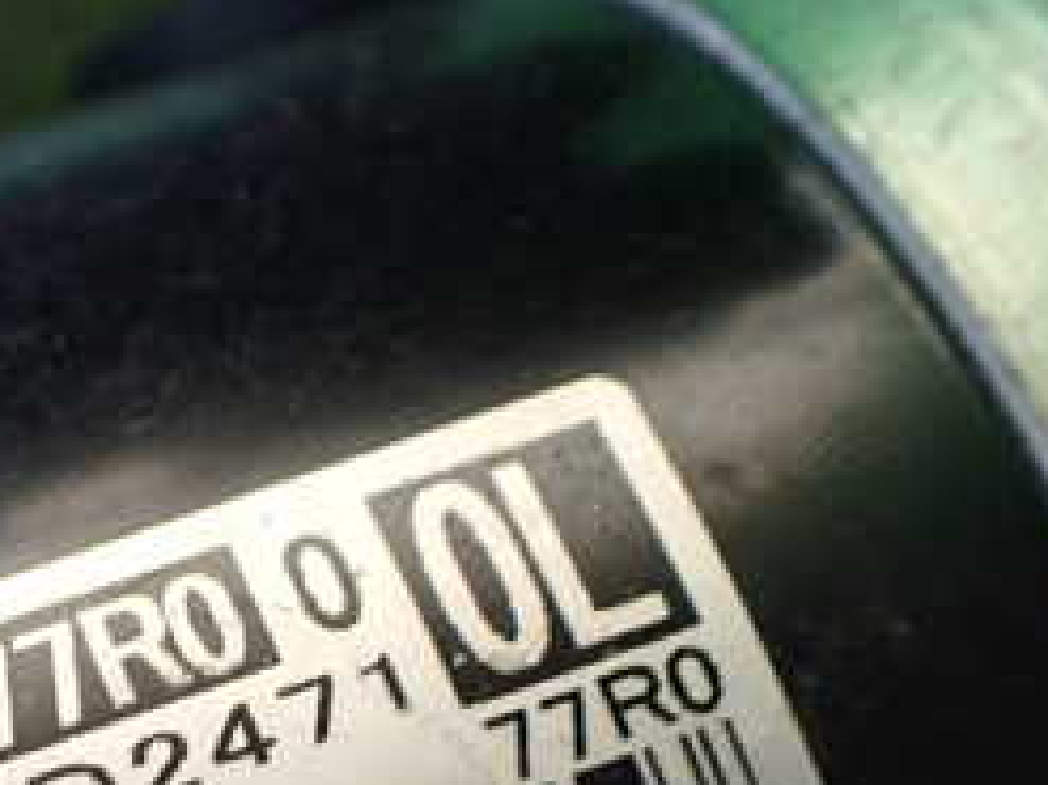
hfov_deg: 26.0
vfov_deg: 19.4
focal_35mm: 73
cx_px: 136
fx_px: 2209
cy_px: 849
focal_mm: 5.4
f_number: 2.3
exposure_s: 1/50
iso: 800
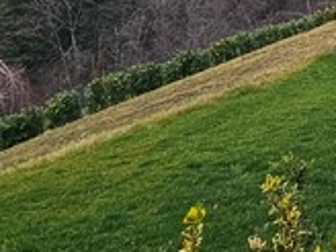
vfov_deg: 18.1
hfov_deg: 20.9
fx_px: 718
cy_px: -104
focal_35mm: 74
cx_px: 548
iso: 50
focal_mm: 2.2
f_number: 2.2
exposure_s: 1/834
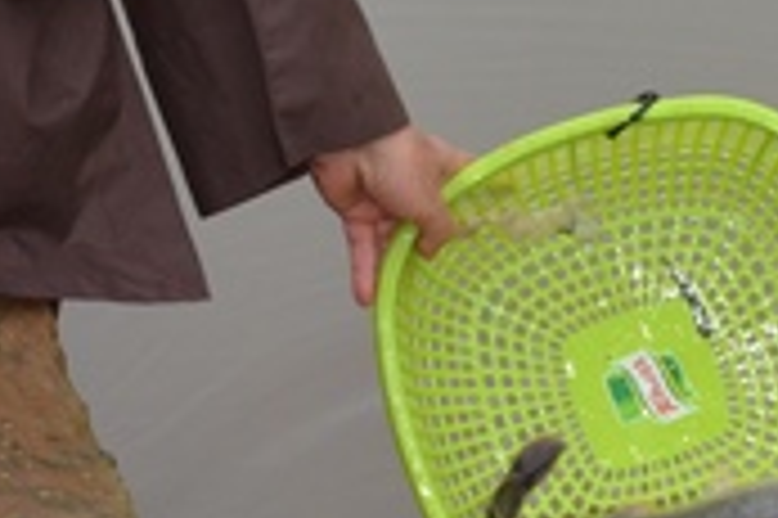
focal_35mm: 371
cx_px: 337
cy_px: -155
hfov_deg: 5.6
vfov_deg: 3.7
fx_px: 8010
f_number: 14
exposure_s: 1/250
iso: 1000
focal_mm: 66
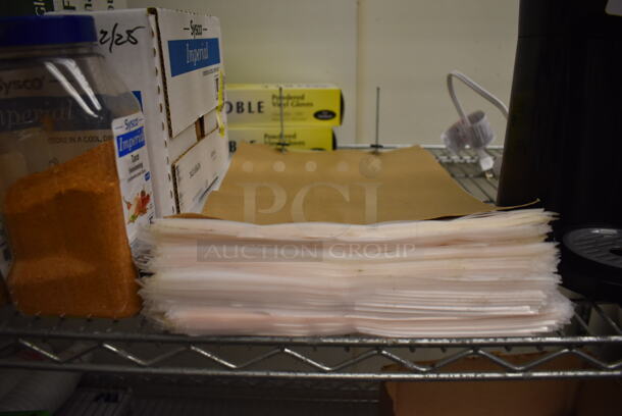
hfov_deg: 67.3
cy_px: 208
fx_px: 467
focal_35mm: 27
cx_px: 311
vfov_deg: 48.0
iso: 800
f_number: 3.5
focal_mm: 18
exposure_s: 1/160
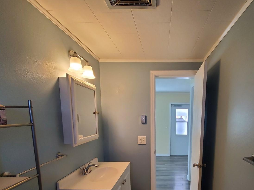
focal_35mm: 19
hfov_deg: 83.4
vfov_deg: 66.0
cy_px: 133
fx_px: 139
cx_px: 156
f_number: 2.2
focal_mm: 1.8
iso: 200
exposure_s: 1/60
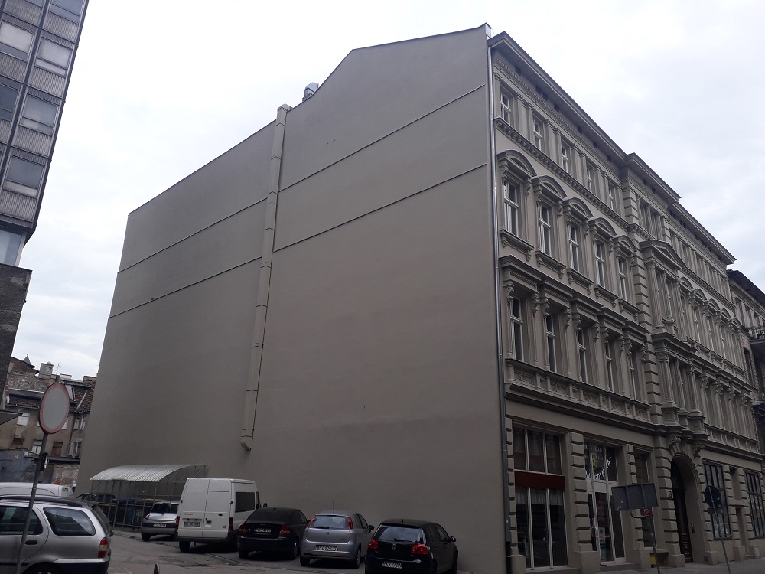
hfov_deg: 65.3
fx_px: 597
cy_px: 287
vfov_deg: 51.4
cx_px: 382
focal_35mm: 27
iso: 40
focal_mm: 3.6
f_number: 1.9
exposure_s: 1/375
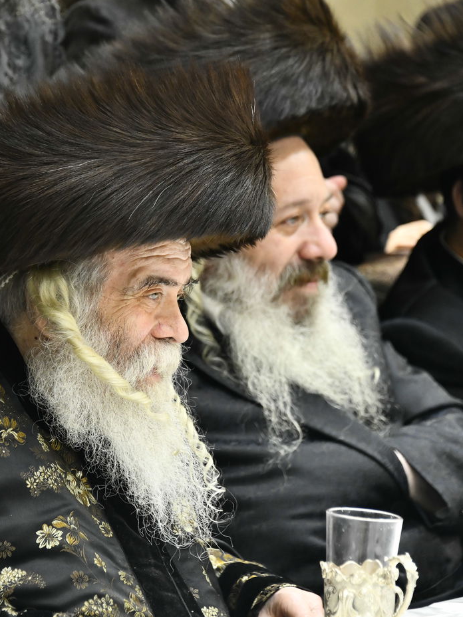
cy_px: 309
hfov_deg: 6.4
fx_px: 4137
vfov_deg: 8.5
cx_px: 142
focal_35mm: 232
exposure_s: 1/250
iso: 1600
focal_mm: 160
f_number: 5.6
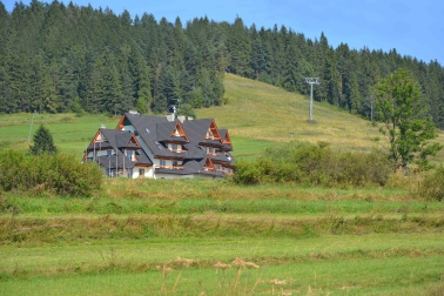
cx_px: 227
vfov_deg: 8.4
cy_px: 144
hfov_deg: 12.6
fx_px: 2004
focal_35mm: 163
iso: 400
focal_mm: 105
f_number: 7.1
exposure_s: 1/800
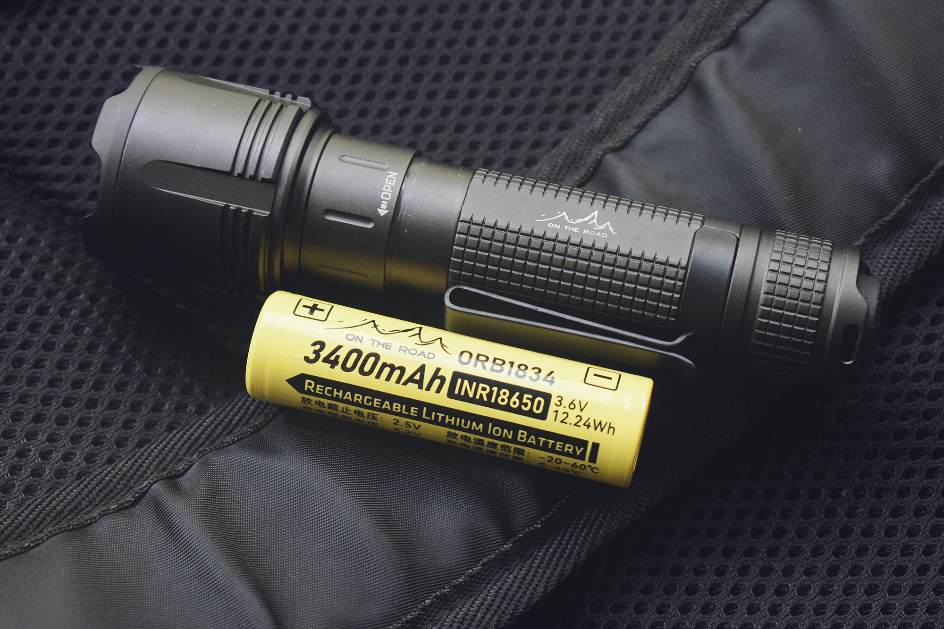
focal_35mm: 82
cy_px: 314
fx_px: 2163
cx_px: 472
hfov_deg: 24.6
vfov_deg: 16.6
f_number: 6.3
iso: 3200
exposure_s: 1/160
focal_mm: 55
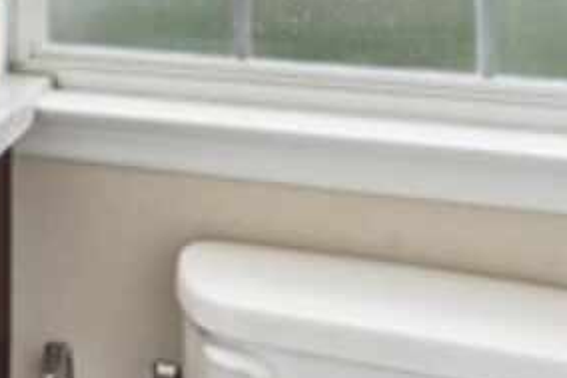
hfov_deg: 22.4
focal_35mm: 72
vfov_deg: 17.7
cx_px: -309
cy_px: -118
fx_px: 1133
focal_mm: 16
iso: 400
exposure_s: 1/160
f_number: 8
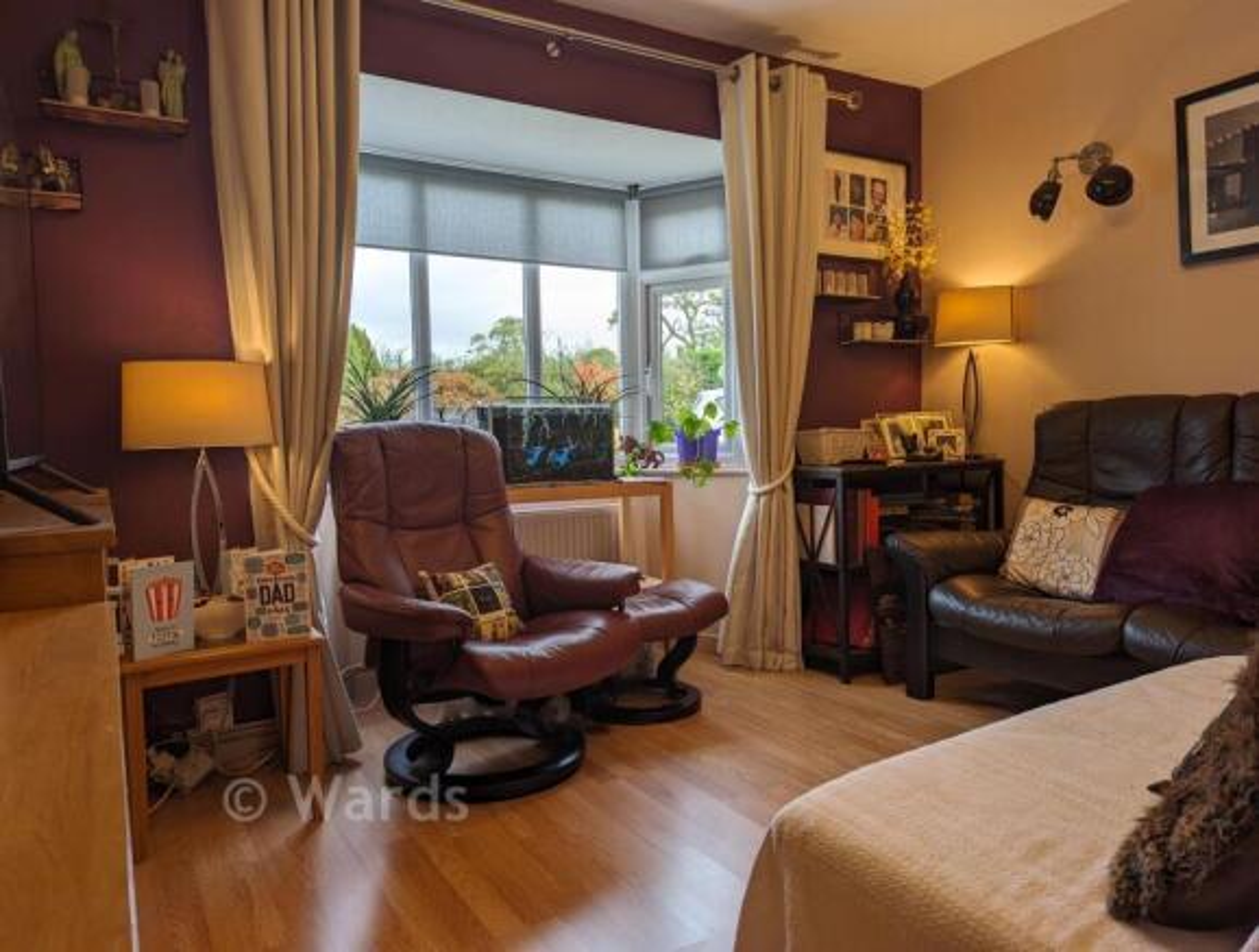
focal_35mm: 24
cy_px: 476
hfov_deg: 71.4
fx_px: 875
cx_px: 630
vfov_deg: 57.1
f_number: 1.85
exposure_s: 1/243
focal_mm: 6.81
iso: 43
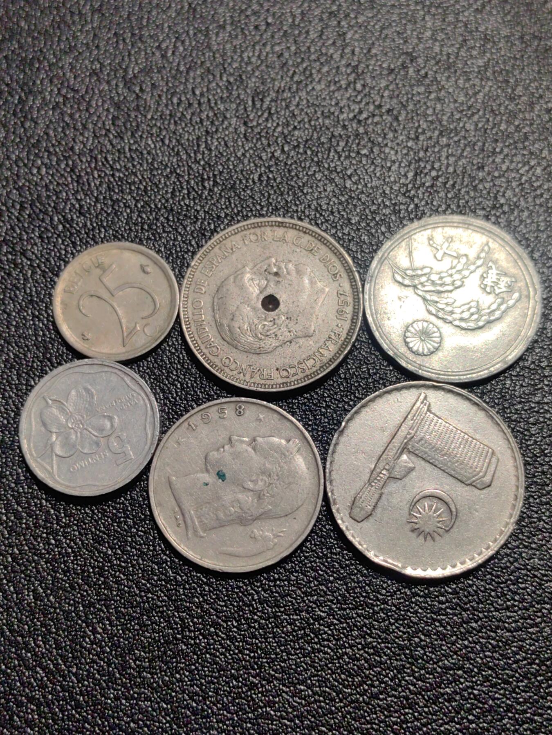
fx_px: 957
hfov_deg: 32.2
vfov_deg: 42.1
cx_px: 276
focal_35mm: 45
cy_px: 368
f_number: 2
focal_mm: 5.75
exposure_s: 1/304
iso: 50
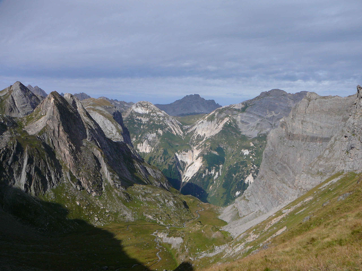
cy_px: 136
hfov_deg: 52.6
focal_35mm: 35
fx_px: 366
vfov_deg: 40.7
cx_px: 181
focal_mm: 5.2
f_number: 5
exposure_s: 1/640
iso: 80
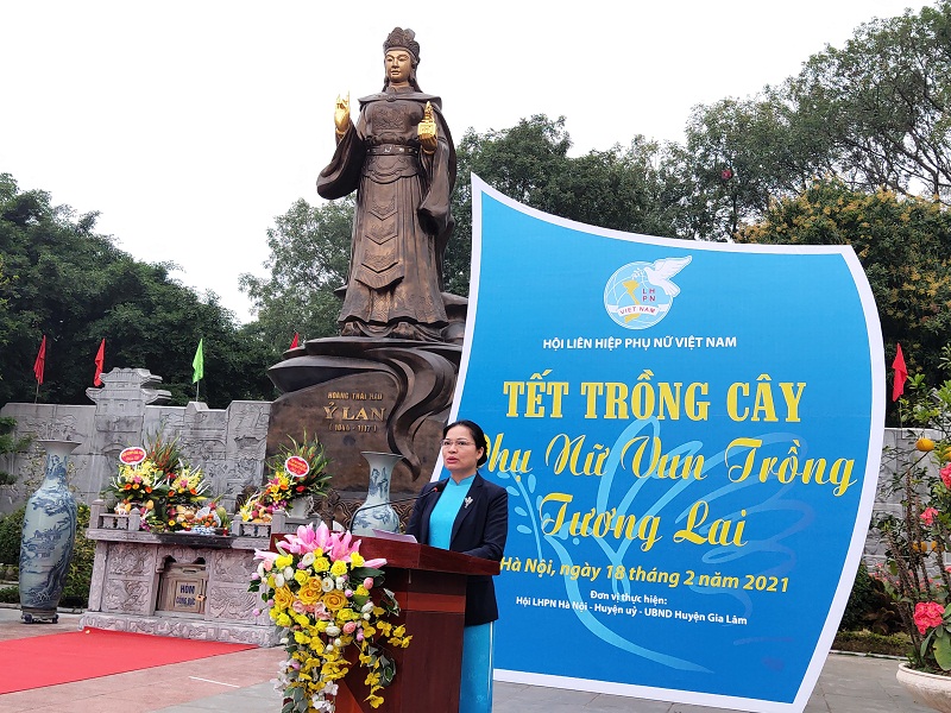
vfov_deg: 54.9
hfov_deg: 69.4
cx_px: 476
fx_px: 687
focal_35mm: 25
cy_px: 356
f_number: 1.7
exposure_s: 1/101
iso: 50
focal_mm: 4.71
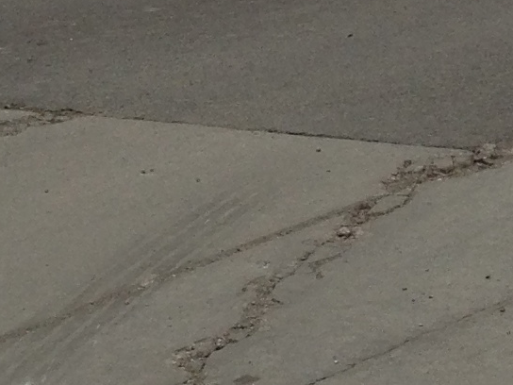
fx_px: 2934
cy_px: -354
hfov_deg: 9.9
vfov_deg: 7.3
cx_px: 610
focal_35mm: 198
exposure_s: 1/1869
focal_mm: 4.12
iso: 64
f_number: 2.4
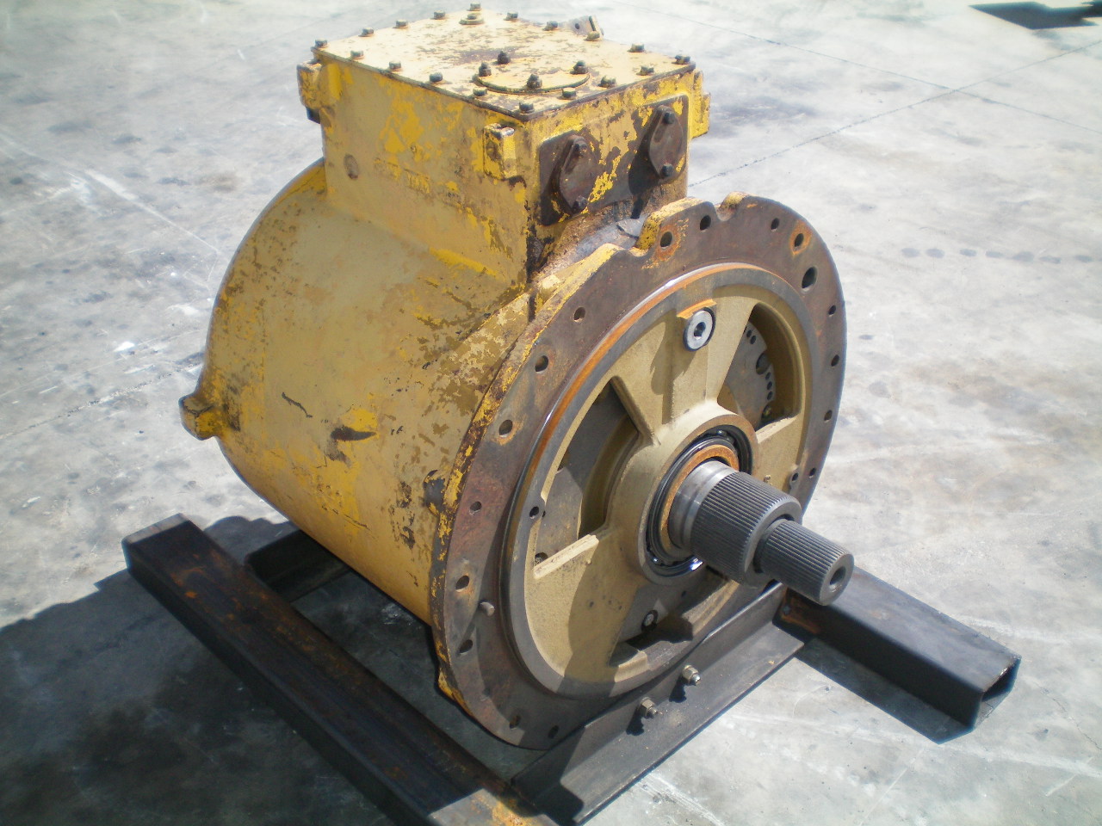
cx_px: 551
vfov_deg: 37.7
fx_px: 1210
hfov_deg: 49.0
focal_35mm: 38
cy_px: 413
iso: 64
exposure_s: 1/640
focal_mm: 6.3
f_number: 3.1
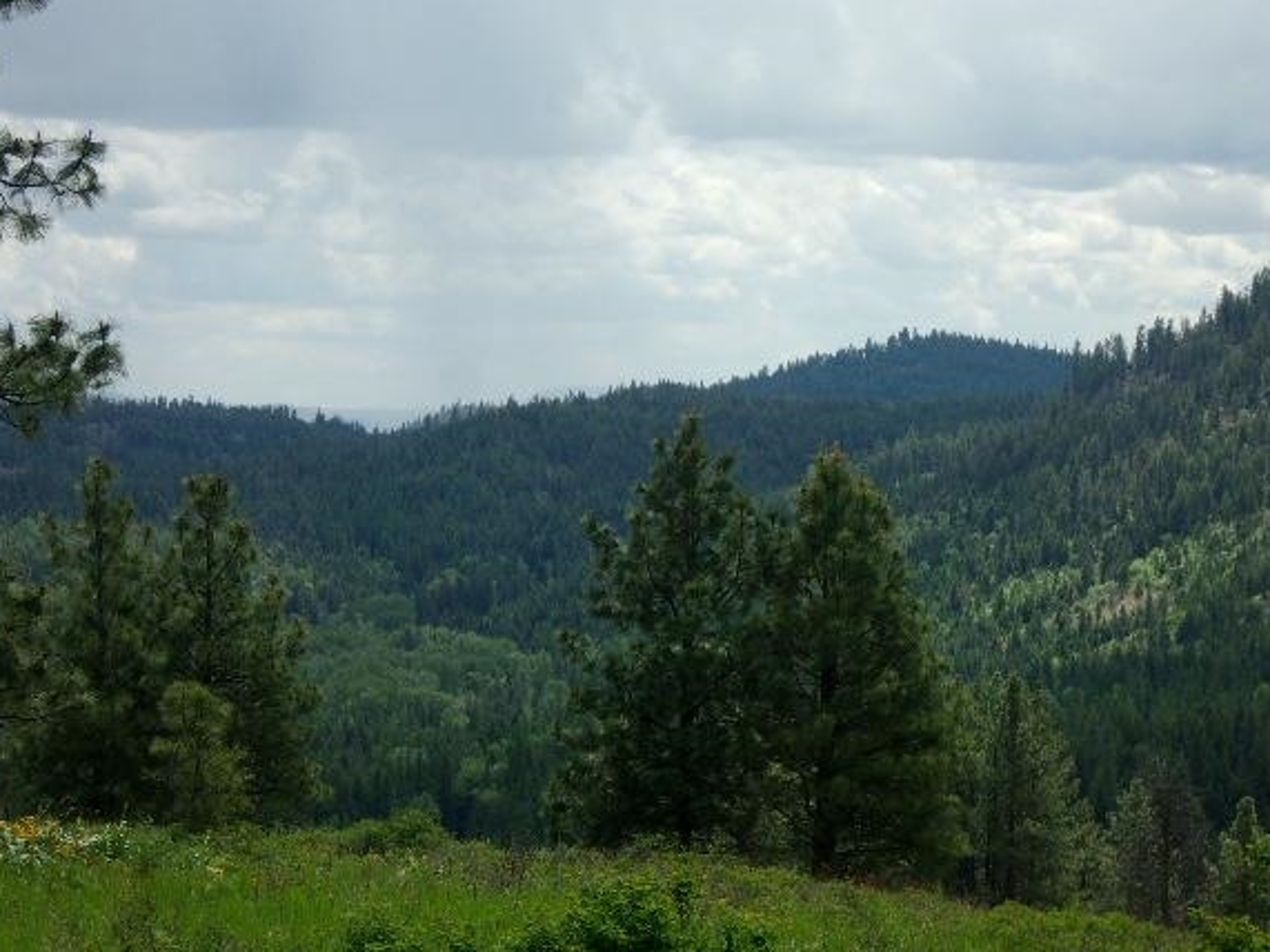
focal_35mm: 121
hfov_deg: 16.3
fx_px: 4438
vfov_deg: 12.2
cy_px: 438
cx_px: 689
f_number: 6.6
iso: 80
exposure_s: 1/280
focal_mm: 19.6
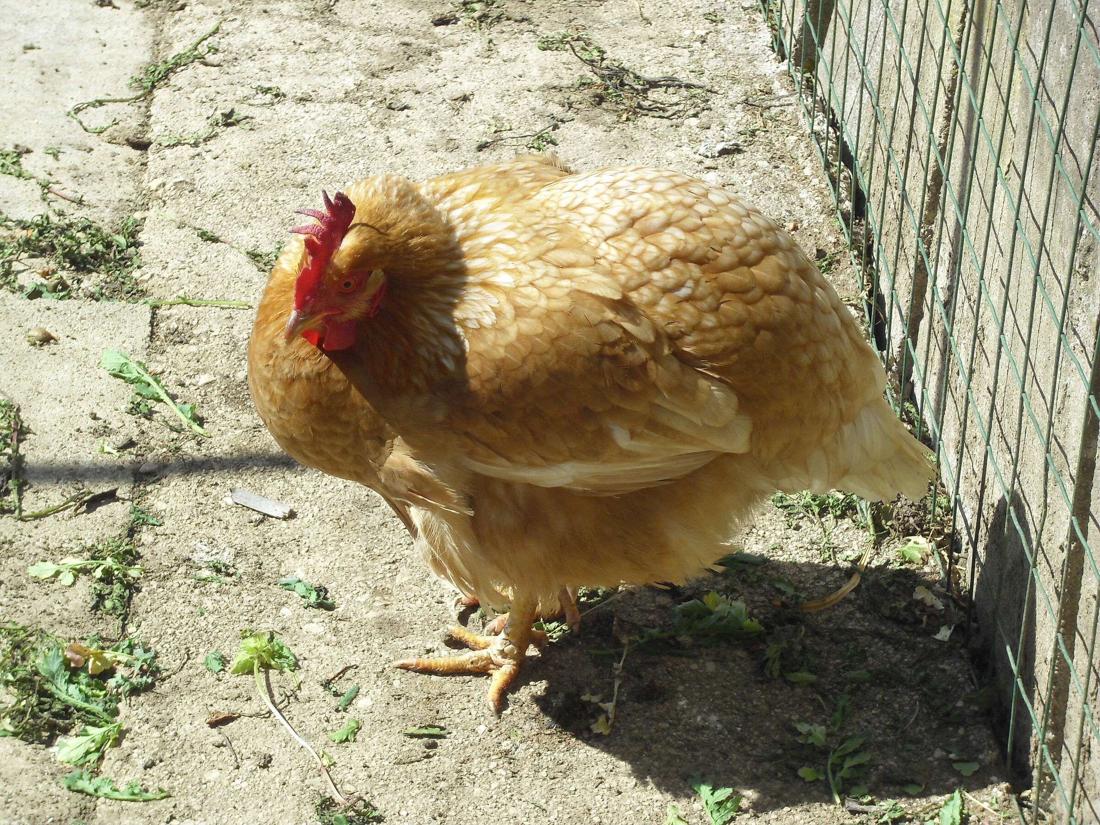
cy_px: 412
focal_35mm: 113
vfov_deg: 13.1
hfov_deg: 17.4
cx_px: 550
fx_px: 3591
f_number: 5.2
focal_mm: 18.6
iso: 100
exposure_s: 1/320
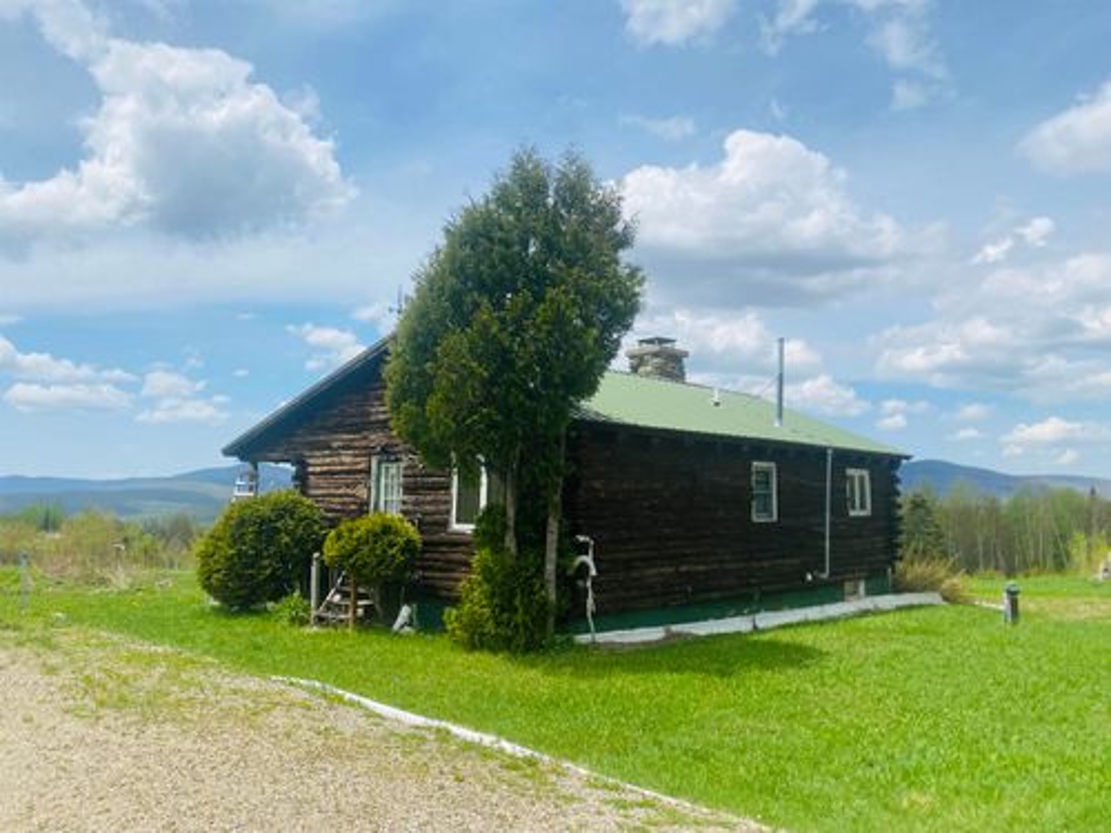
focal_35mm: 26
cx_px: 556
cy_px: 416
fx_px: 834
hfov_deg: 67.3
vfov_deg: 53.1
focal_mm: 4.25
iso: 32
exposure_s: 1/4444
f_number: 1.8
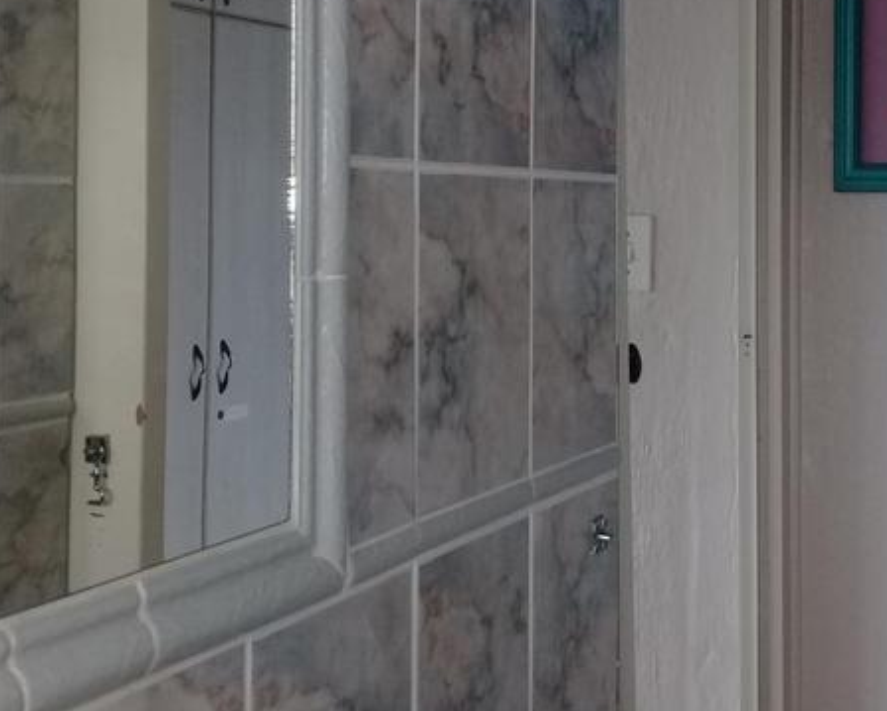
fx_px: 1419
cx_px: 469
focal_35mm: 54
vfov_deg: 27.8
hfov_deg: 34.7
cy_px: 184
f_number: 2.2
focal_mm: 3.3
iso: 125
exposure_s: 1/100
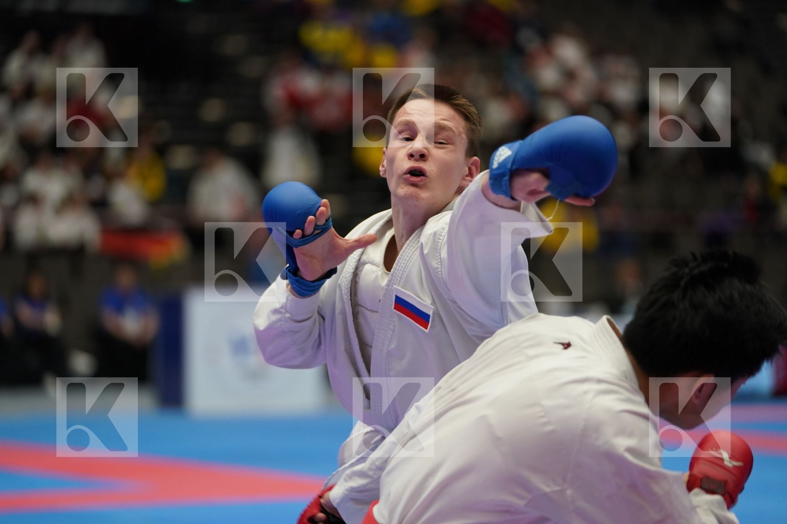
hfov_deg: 14.1
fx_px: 3191
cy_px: 262
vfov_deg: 9.4
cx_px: 394
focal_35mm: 146
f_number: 2.8
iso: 2000
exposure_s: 1/1000
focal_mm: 146
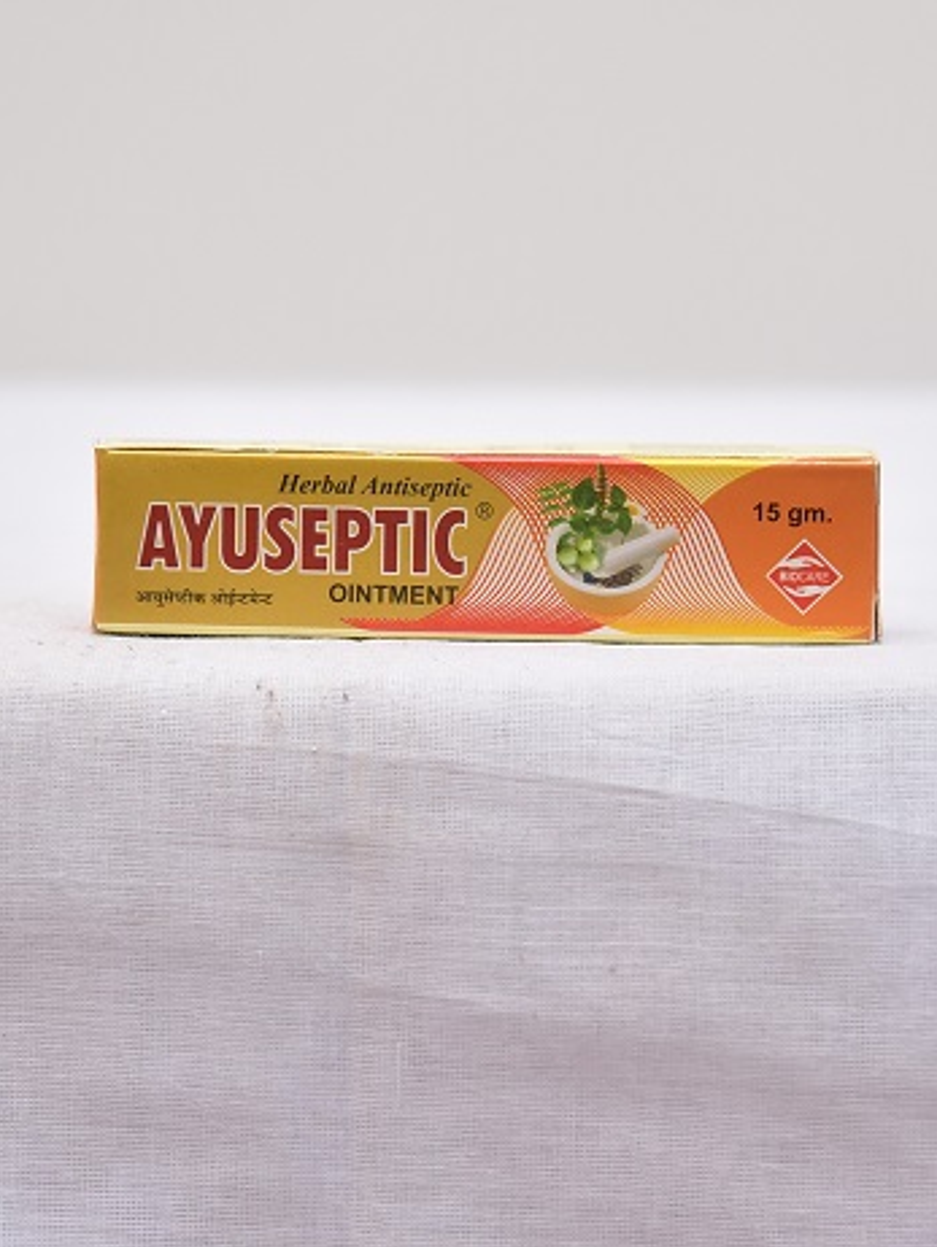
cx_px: 470
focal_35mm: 94
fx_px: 3389
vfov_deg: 20.8
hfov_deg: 15.7
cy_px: 556
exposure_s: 1/125
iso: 1600
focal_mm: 86
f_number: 4.5
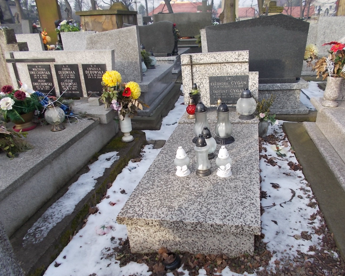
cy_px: 140
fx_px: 286
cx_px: 188
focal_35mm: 28
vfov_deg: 51.5
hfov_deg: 62.1
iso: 80
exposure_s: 1/200
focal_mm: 4.6
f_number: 3.2
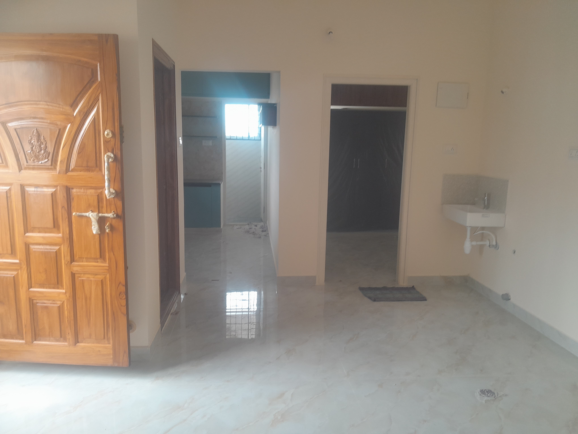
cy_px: 217
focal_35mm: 27
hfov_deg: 65.3
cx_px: 289
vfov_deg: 51.4
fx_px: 451
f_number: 1.8
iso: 64
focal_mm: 4
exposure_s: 1/50
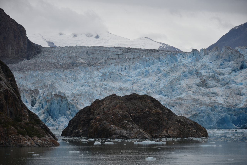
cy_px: 82
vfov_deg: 10.2
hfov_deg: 15.2
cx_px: 124
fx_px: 926
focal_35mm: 135
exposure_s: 1/320
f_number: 5.6
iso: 280
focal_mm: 135
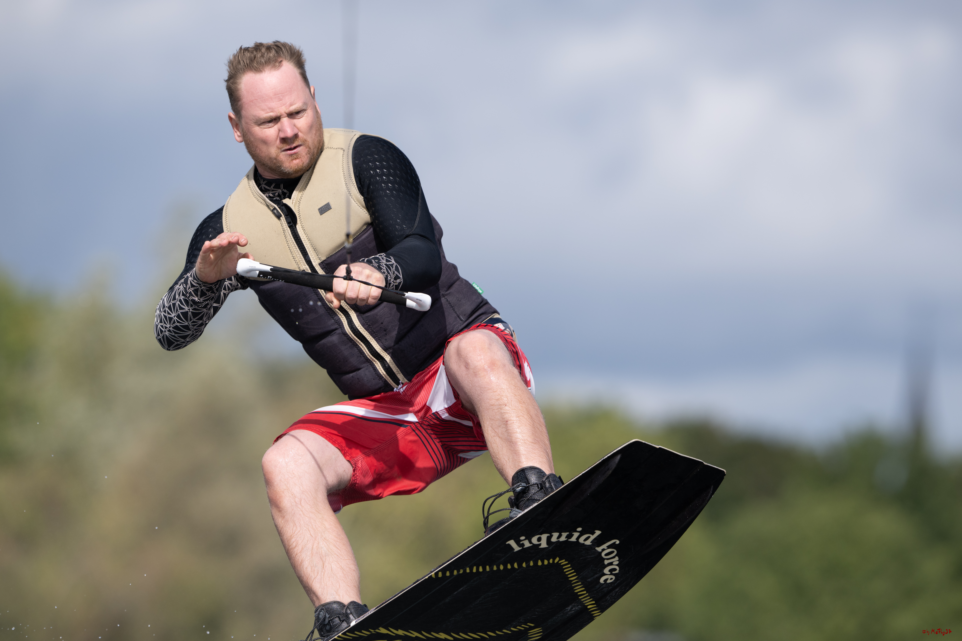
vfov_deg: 3.4
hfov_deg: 5.2
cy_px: 320
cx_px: 481
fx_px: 10688
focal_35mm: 400
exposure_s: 1/2000
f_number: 5.6
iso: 250
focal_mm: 400
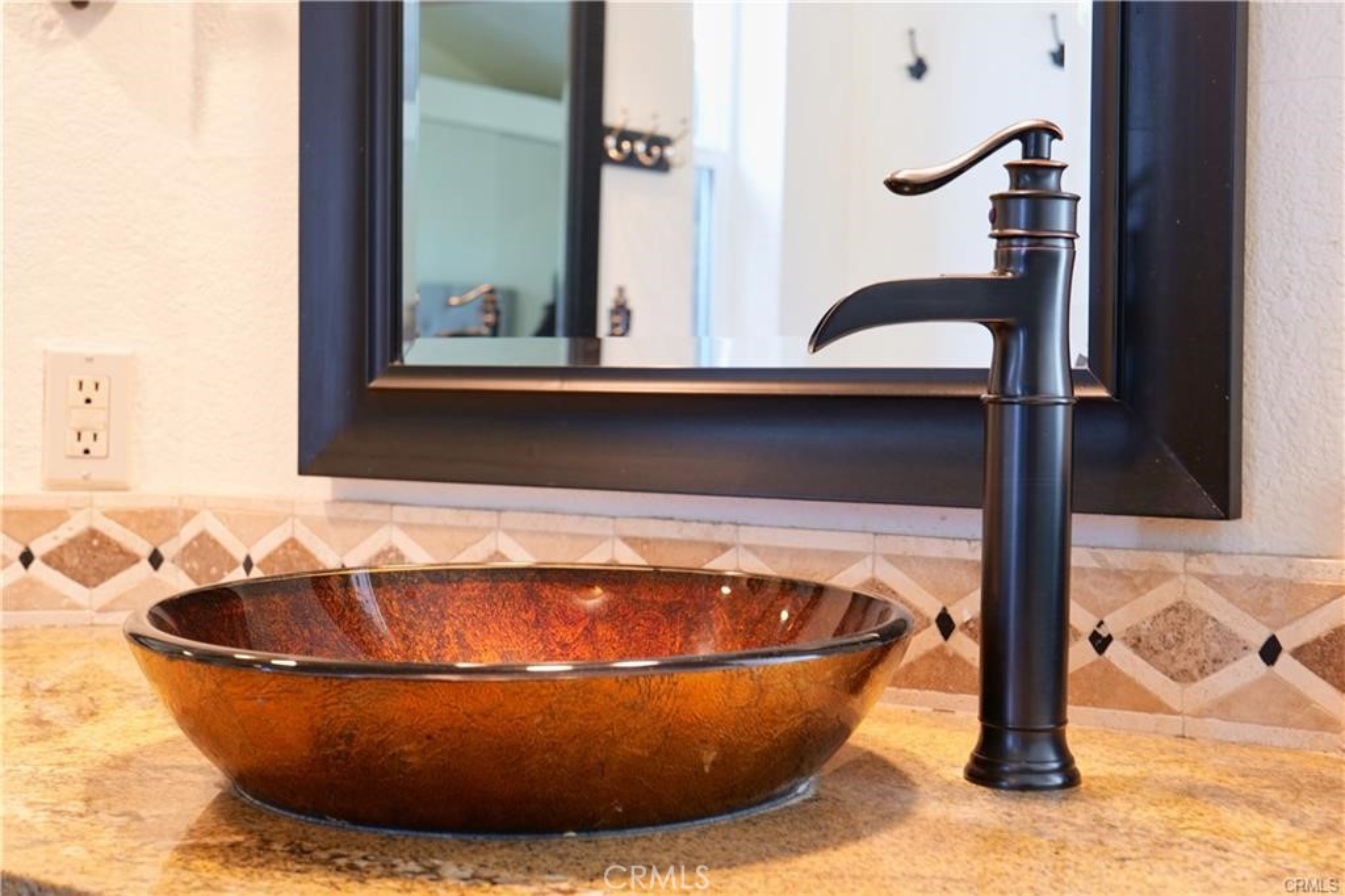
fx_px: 1867
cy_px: 448
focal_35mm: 50
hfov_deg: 39.6
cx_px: 672
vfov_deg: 27.0
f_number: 8
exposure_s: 1/5
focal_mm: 50
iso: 400
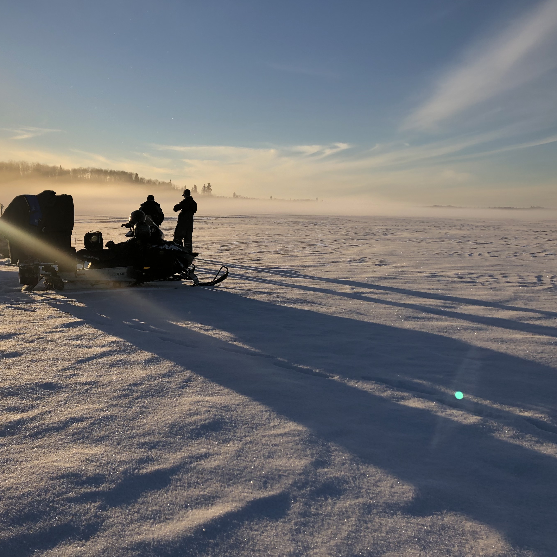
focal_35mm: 37
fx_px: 674
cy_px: 276
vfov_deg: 44.9
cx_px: 150
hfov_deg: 43.7
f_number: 1.8
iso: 25
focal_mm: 3.99
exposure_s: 1/3436
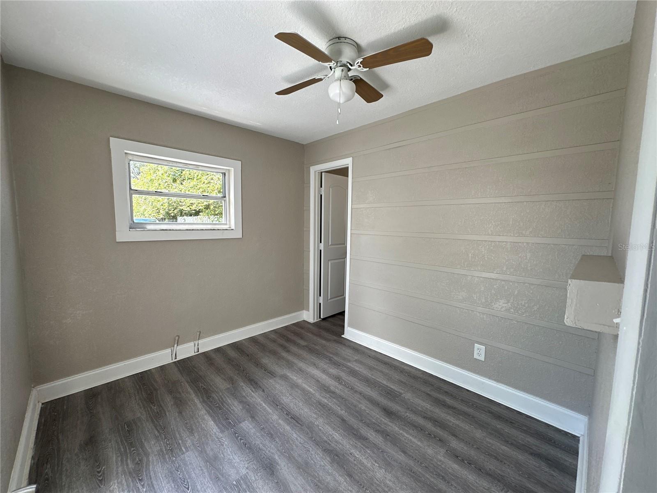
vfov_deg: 85.7
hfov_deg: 102.1
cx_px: 328
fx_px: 266
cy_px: 246
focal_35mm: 14
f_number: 2.2
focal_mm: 2.22
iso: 40
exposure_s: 1/169
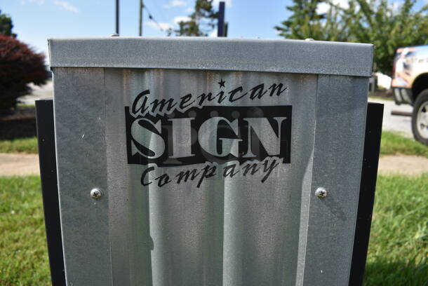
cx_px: 214
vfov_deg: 48.0
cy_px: 143
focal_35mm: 27
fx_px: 321
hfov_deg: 67.3
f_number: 8
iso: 200
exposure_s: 1/500
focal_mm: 18
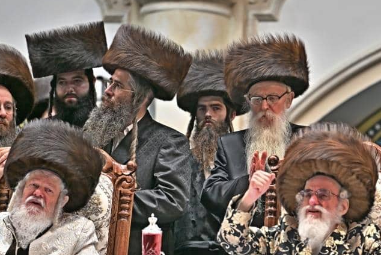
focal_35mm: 323
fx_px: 3419
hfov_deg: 6.4
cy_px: 192
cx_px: 285
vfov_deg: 4.3
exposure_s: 1/320
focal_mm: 200
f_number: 2.8
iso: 400
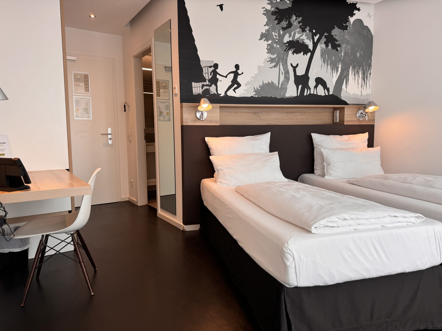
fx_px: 306
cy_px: 166
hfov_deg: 71.6
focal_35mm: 24
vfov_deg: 56.8
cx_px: 221
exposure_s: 1/121
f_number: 1.78
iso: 64
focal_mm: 6.76
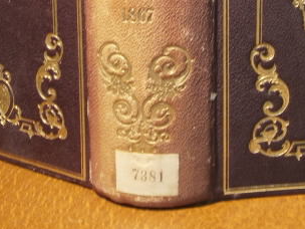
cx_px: 186
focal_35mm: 97
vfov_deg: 14.9
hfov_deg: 20.2
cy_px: -8
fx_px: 855
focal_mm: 8.1
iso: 125
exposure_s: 1/2
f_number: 3.8
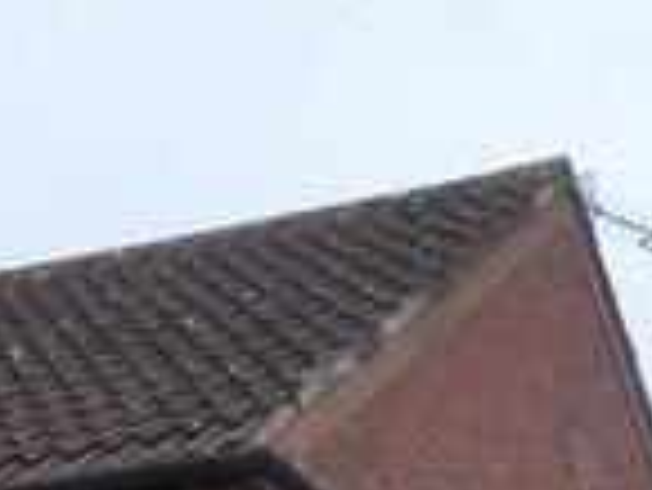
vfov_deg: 7.9
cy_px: 1110
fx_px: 3318
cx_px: -310
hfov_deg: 10.8
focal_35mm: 176
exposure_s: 1/200
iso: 160
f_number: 4
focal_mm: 4.5
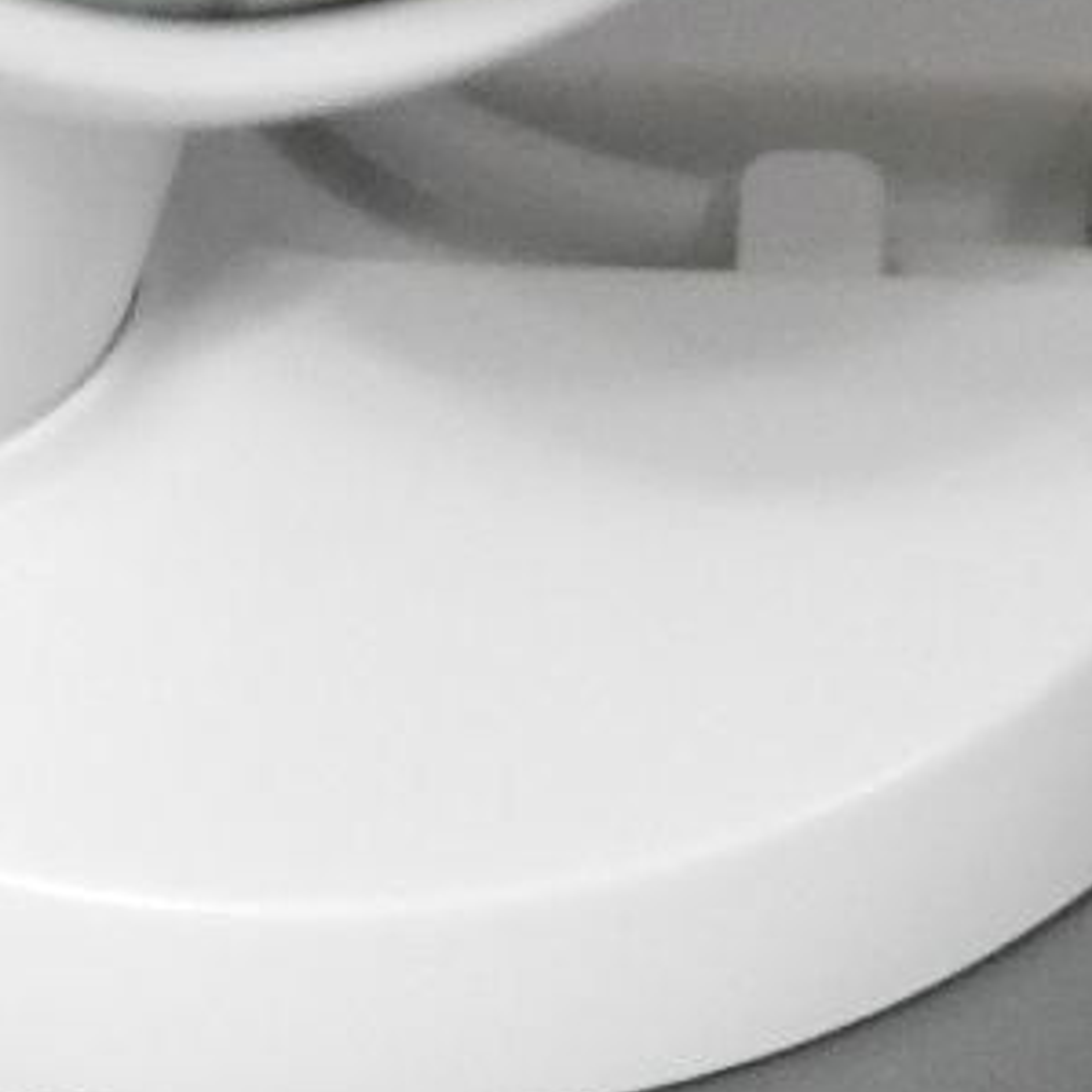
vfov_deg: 9.7
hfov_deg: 9.7
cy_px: 749
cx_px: 581
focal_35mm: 180
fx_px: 6424
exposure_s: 1/80
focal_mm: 38
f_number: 5.6
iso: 3200
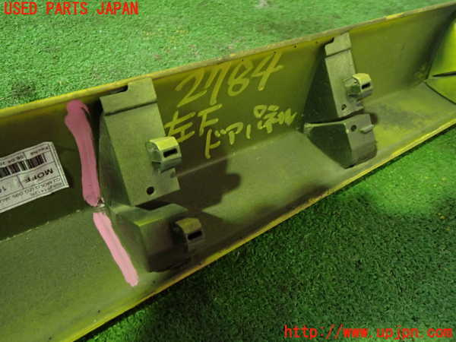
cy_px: 171
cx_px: 228
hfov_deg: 60.0
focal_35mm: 30
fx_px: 395
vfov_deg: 46.8
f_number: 2.3
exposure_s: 1/30
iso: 800
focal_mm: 5.4
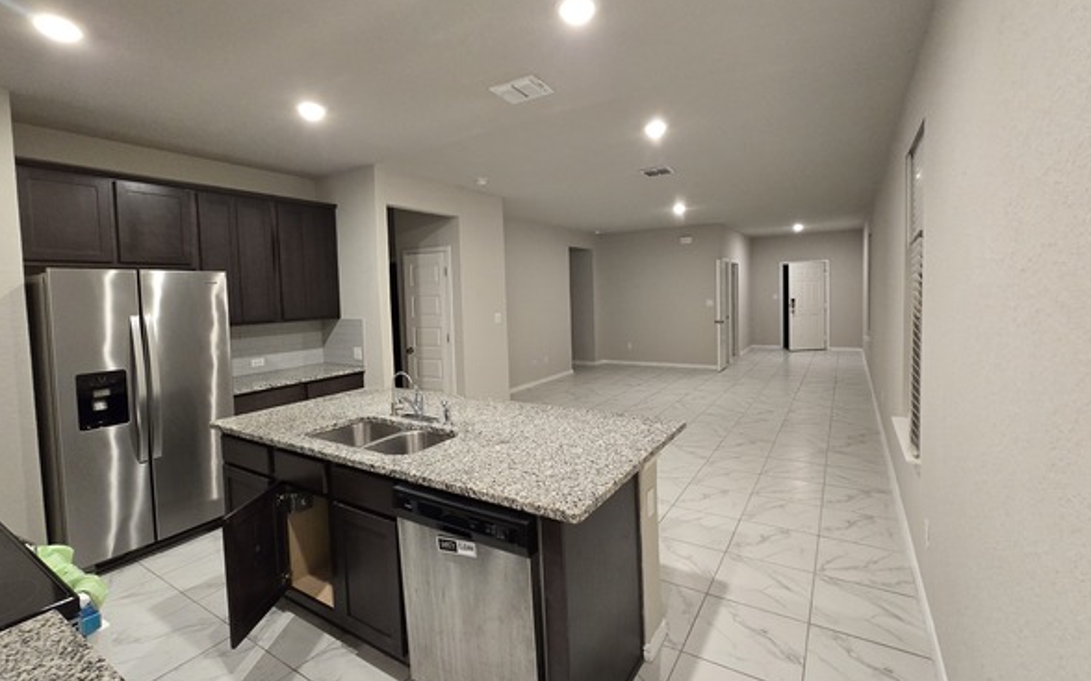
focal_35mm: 15
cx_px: 536
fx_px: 446
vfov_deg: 74.6
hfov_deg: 101.5
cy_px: 315
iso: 500
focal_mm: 2.2
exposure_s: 1/60
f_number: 2.2
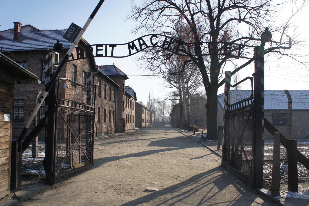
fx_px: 232
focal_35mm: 27
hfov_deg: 67.4
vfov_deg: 47.9
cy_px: 103
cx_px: 154
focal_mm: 18
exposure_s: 1/400
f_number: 7.1
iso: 200
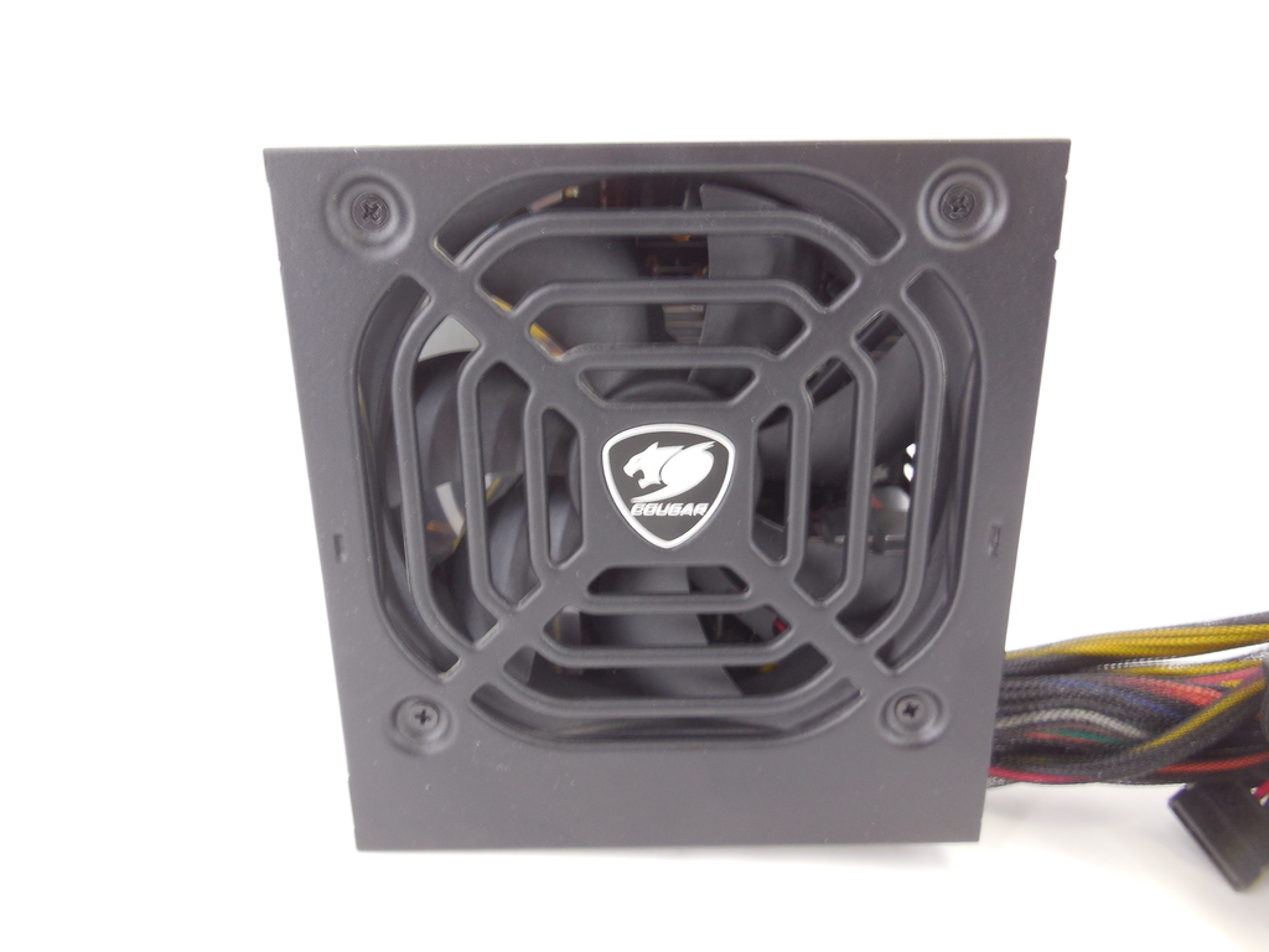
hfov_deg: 69.4
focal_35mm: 25
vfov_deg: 54.9
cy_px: 476
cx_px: 634
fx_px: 916
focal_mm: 4.5
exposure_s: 1/13
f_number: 3.1
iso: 125
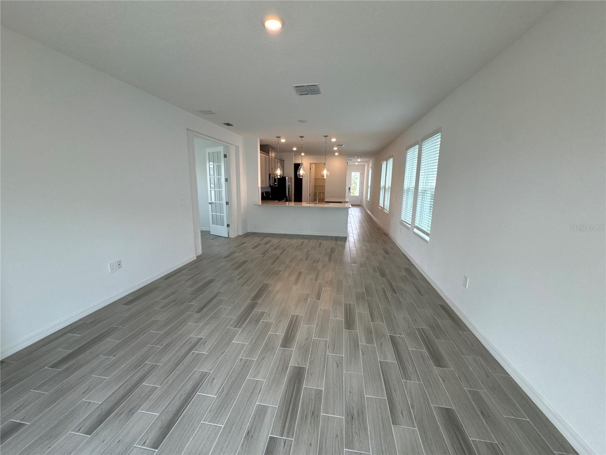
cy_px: 228
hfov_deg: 102.1
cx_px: 303
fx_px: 245
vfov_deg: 85.7
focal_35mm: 14
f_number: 2.2
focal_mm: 2.22
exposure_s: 1/120
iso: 80
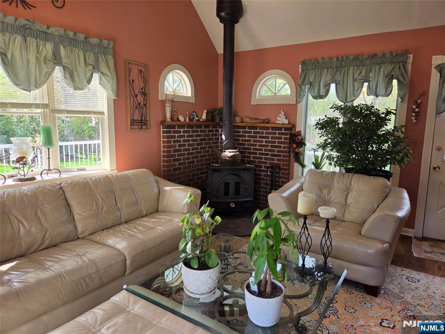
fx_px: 296
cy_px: 167
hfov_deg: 73.9
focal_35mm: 23
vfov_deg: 58.9
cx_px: 222
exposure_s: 1/120
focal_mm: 5.4
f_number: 1.8
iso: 25
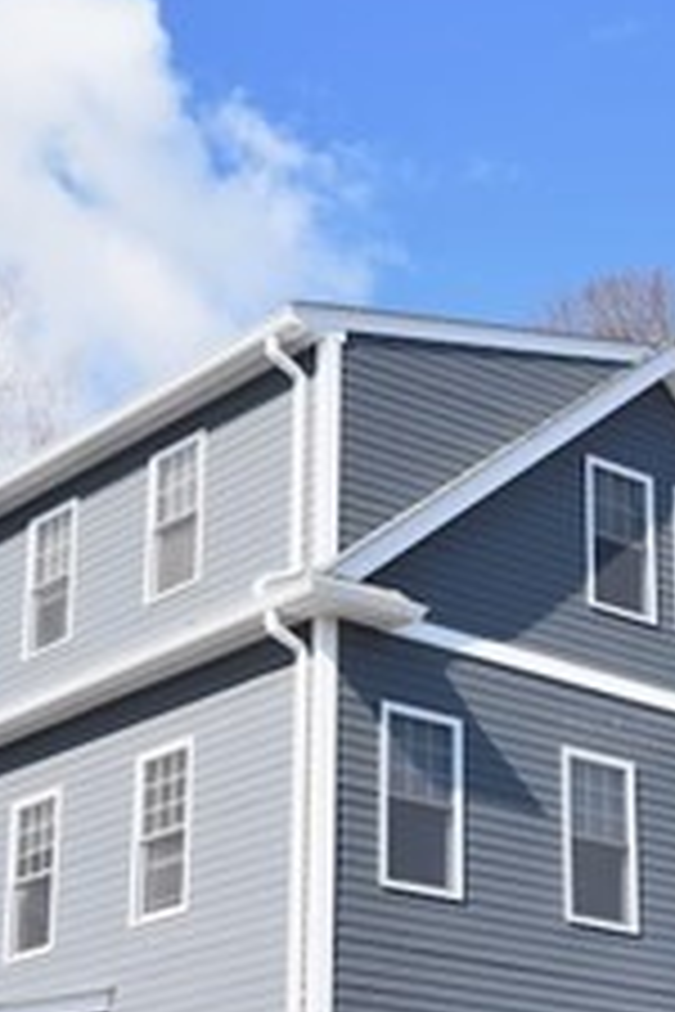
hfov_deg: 16.6
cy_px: 625
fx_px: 2306
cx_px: 410
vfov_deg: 24.7
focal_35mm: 82
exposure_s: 1/500
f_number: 8
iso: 220
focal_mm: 16
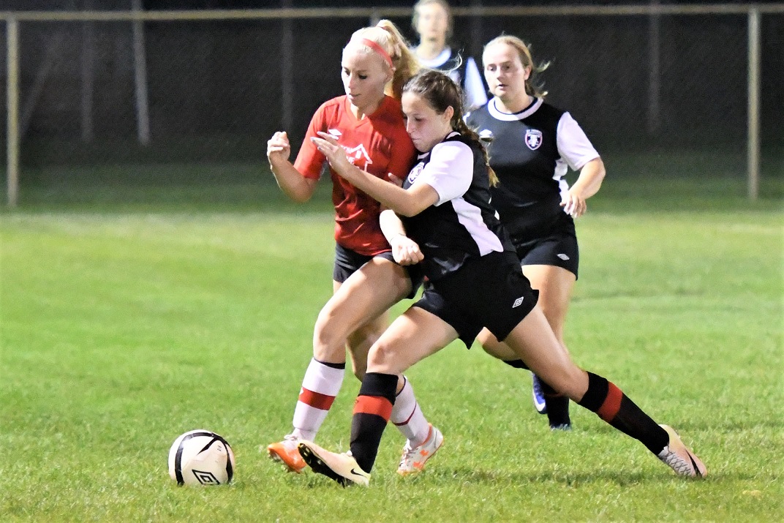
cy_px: 262
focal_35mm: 232
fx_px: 5064
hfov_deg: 8.9
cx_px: 392
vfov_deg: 5.9
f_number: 2.8
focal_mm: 155
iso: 20000
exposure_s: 1/800
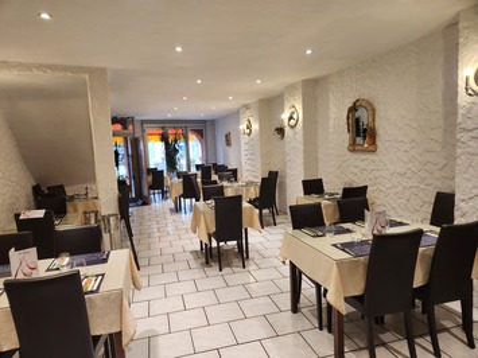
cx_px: 239
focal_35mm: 23
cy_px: 179
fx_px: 317
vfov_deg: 58.9
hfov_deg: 73.9
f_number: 1.8
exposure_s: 1/100
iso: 200
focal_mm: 5.4
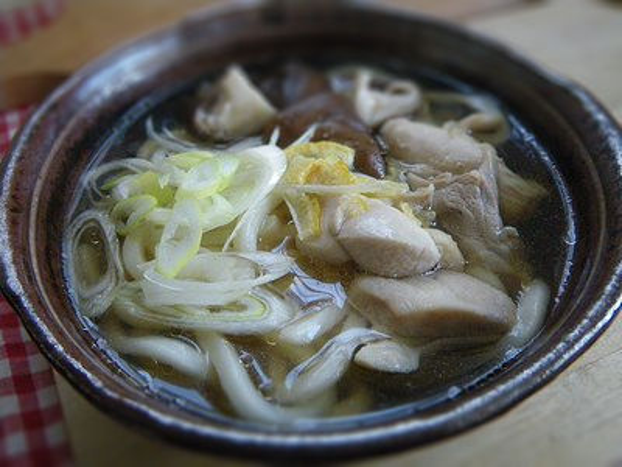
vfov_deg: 41.8
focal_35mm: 34
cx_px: 311
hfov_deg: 54.0
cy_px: 234
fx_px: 611
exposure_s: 1/50
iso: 800
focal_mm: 6.1
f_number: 3.8
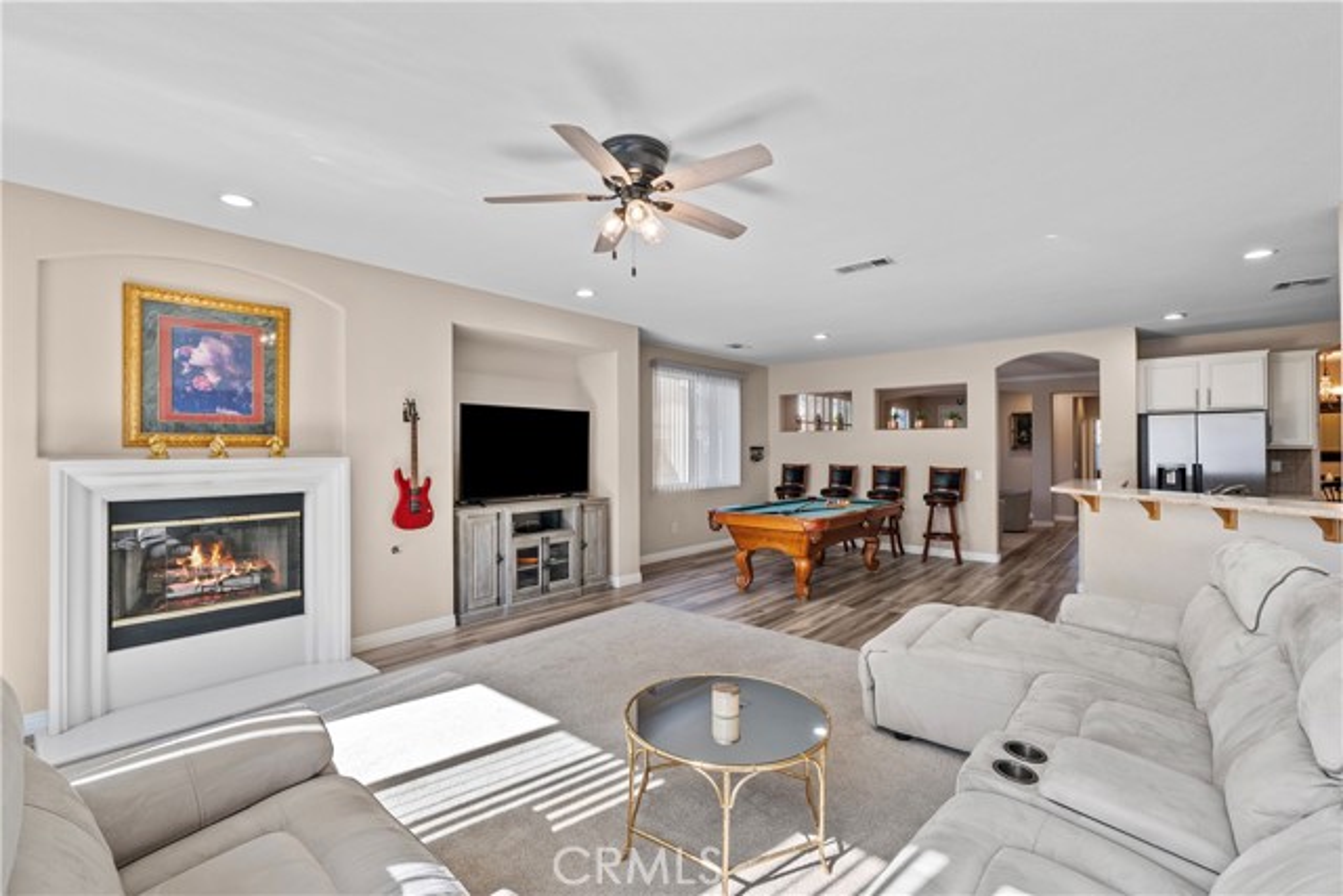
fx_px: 560
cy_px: 448
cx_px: 672
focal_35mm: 15
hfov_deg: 100.4
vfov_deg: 77.4
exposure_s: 1/10
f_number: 9
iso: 250
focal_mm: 15
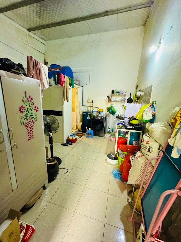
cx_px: 90
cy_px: 121
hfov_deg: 85.7
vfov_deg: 102.1
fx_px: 98
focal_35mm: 14
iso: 800
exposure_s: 1/50
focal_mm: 2.22
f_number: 2.2
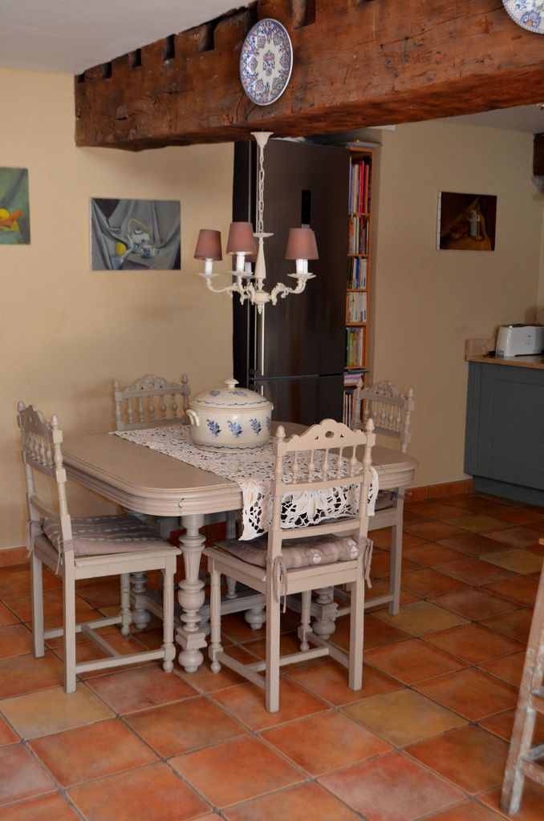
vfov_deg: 49.6
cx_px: 272
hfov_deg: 34.1
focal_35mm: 39
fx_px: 888
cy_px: 410
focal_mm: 26
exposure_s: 1/60
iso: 1100
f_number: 4.2
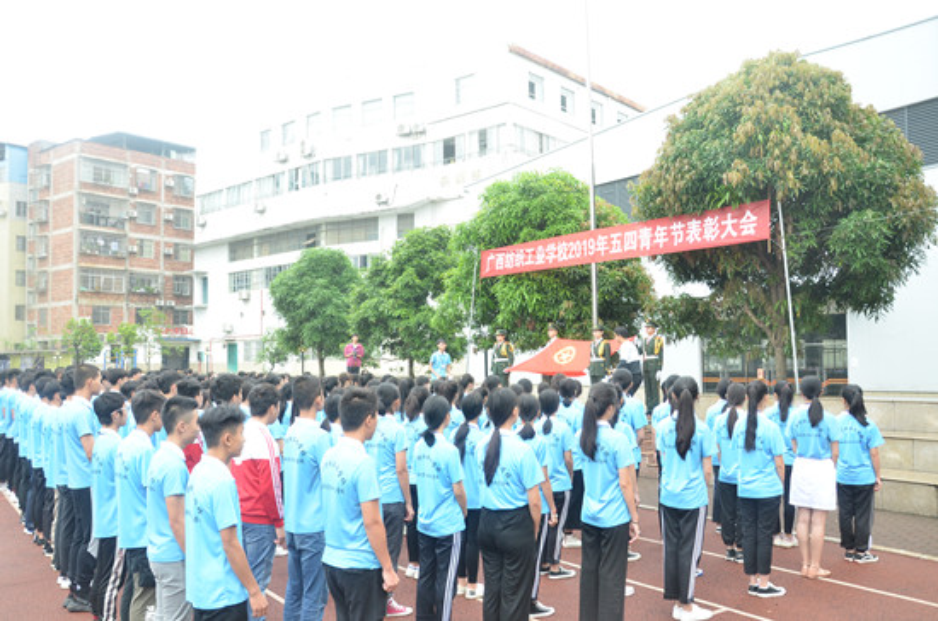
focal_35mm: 27
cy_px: 310
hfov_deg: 67.5
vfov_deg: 47.7
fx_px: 702
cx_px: 469
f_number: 4.5
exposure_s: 1/60
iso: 560
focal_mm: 18
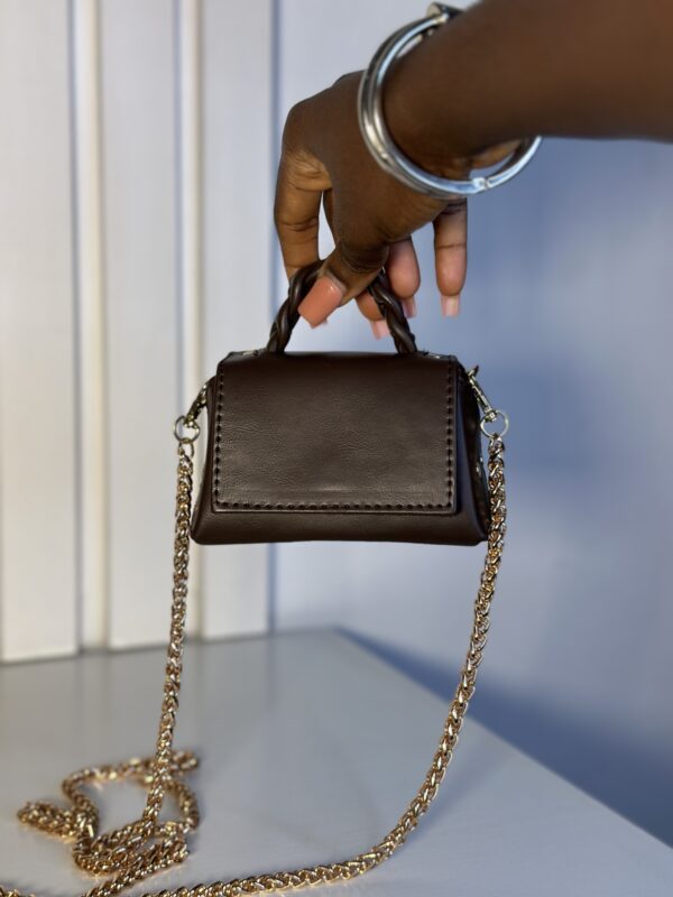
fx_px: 1244
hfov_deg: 30.3
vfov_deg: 39.7
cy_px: 448
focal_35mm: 48
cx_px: 336
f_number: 1.78
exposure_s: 1/242
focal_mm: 6.86
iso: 80
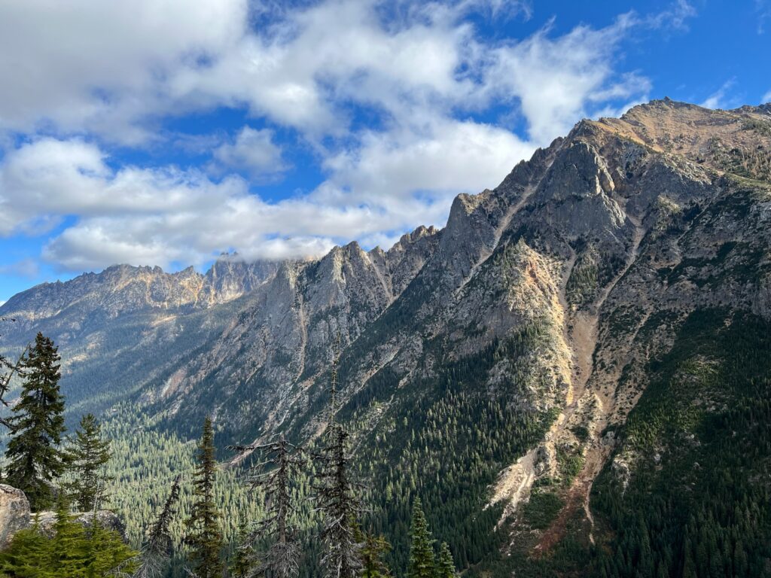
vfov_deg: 53.1
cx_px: 386
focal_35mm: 26
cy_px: 289
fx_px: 579
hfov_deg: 67.3
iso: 50
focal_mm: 5.7
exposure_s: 1/2994
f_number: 1.5
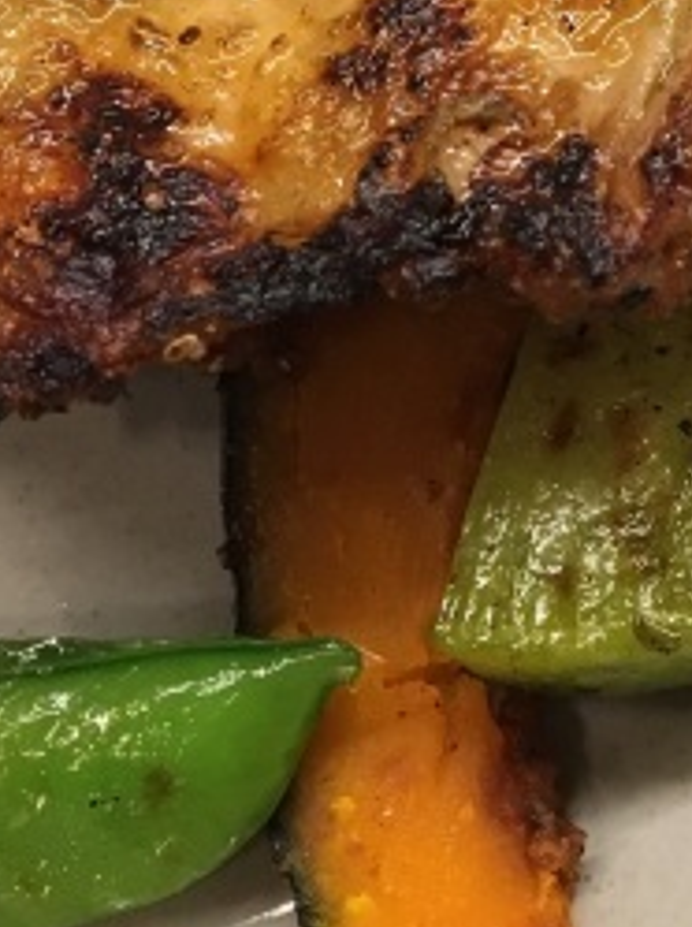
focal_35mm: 70
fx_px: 1871
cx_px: 558
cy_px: 19
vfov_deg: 26.5
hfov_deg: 20.7
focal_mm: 4.15
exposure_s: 1/30
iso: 250
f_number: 2.2
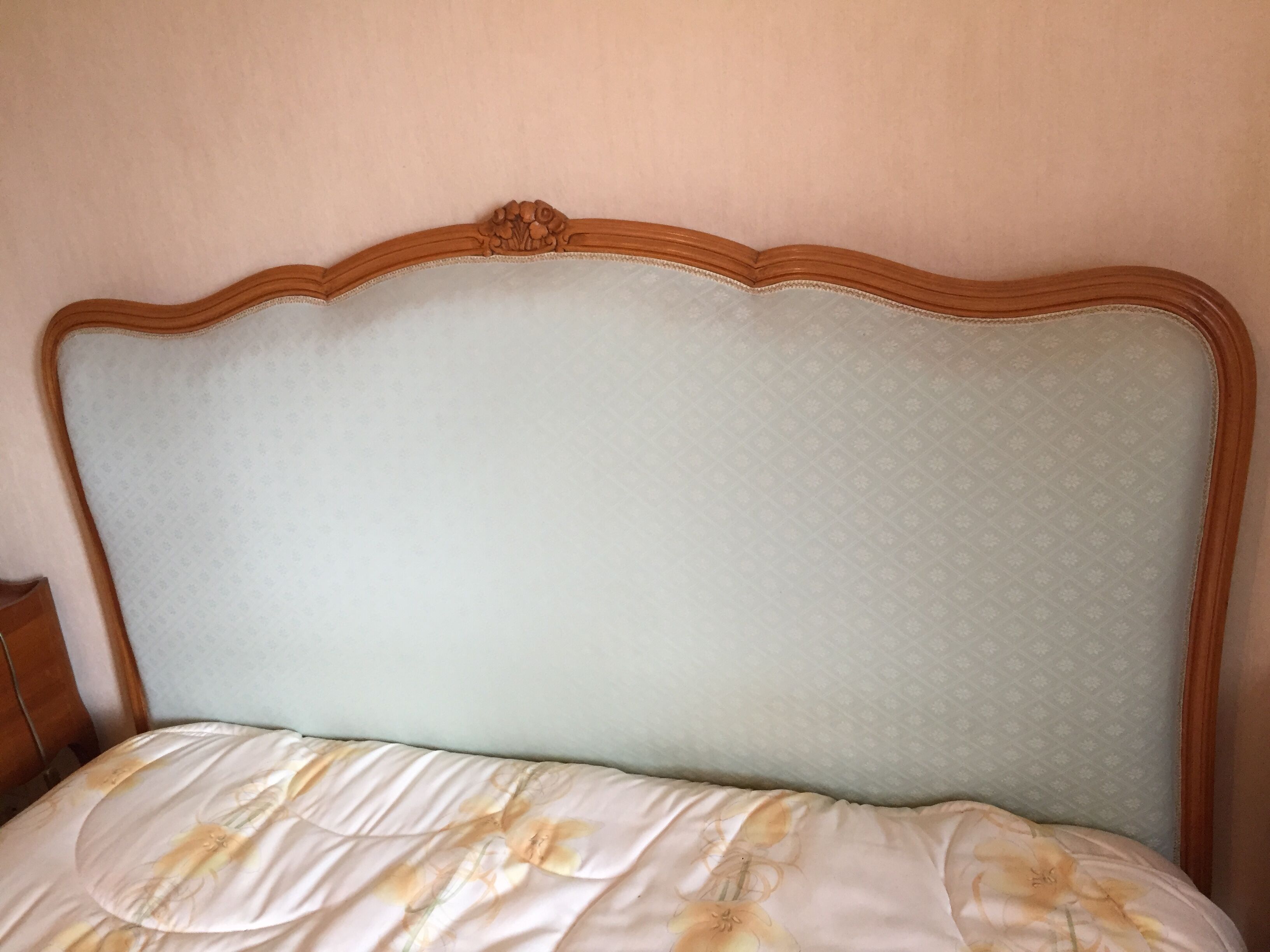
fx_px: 1064
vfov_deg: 48.2
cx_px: 635
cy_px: 476
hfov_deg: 61.7
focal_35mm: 29
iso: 80
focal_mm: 4.15
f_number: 2.2
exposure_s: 1/33
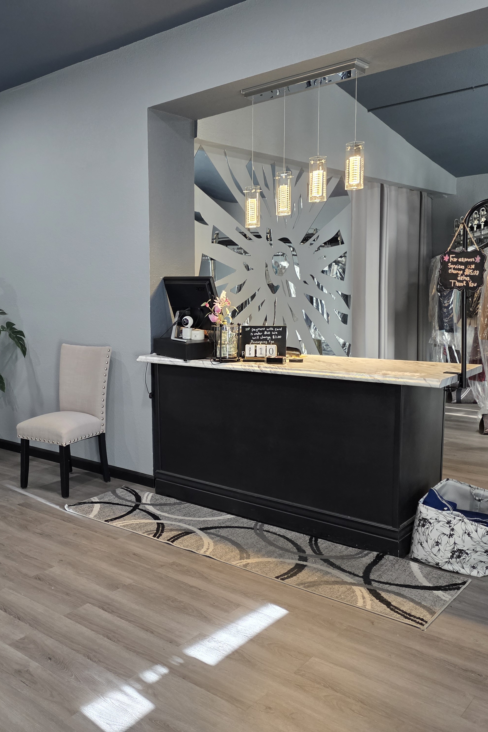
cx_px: 111
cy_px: 367
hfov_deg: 39.8
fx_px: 651
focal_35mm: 32
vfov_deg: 58.7
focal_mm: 6.25
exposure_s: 1/120
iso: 400
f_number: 1.7
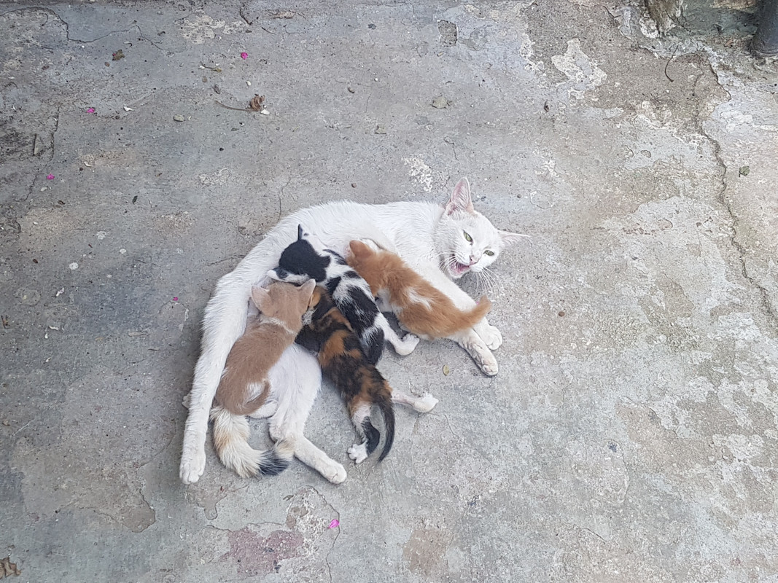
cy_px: 292
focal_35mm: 26
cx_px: 389
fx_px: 584
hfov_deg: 67.3
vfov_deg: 53.1
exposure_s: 1/148
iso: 40
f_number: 1.7
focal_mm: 4.2
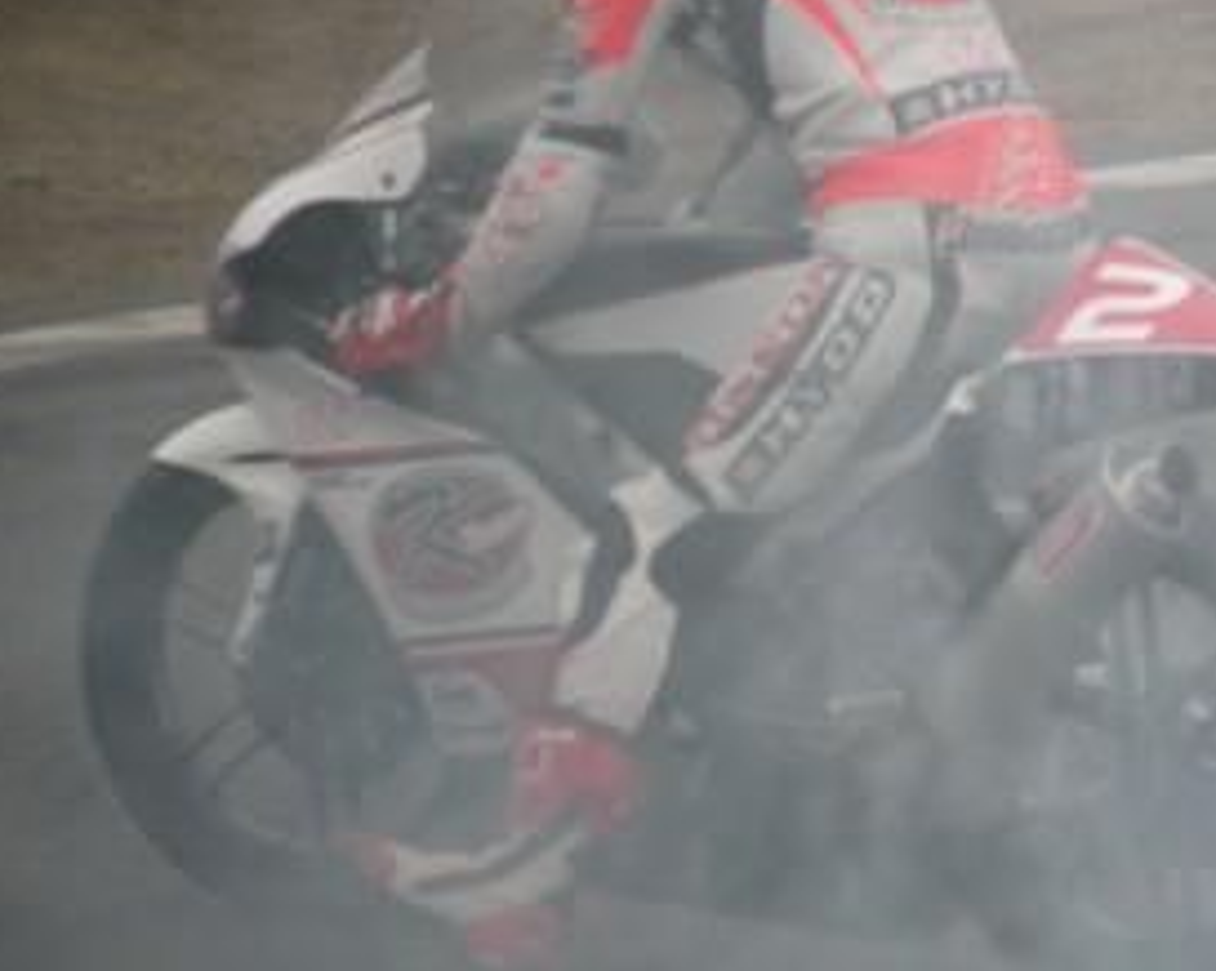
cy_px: 441
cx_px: 895
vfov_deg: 2.0
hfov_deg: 2.5
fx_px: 28015
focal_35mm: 779
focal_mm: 84.2
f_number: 4.5
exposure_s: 1/188
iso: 155
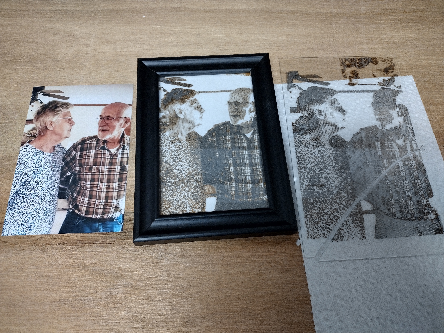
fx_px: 346
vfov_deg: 51.4
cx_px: 222
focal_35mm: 27
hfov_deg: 65.3
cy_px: 166
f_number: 1.7
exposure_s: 1/40
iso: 609
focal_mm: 4.71
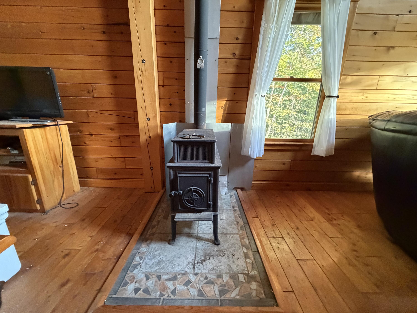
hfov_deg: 102.1
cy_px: 156
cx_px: 208
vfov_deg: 85.7
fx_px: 169
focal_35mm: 14
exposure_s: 1/60
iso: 1000
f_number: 2.2
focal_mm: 2.22
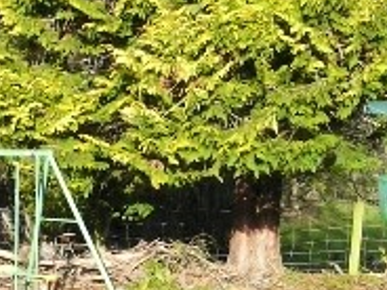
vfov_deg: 12.1
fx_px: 1364
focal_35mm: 122
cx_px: 227
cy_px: 107
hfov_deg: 16.1
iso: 400
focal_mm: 5.2
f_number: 5
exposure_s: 1/640
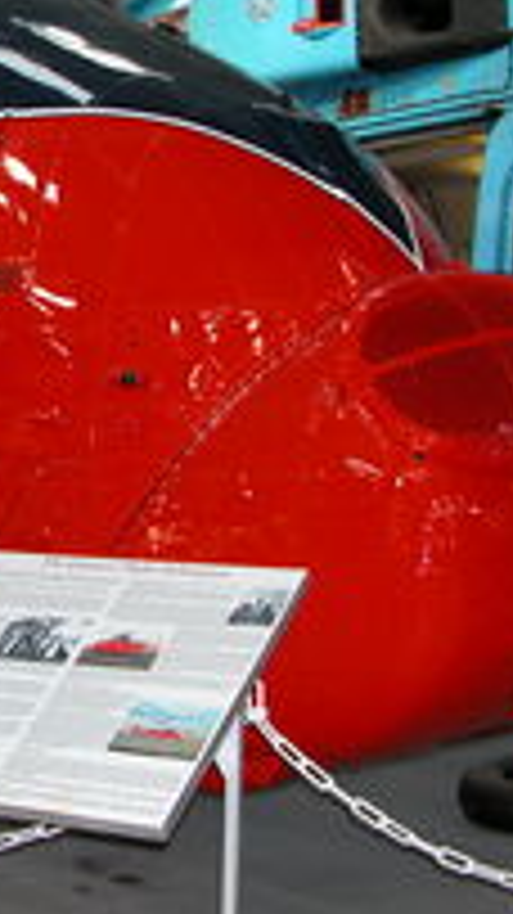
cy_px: 302
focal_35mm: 75
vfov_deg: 28.1
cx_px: -180
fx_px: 1816
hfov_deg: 15.2
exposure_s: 1/60
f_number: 2.8
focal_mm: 8.9
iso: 200
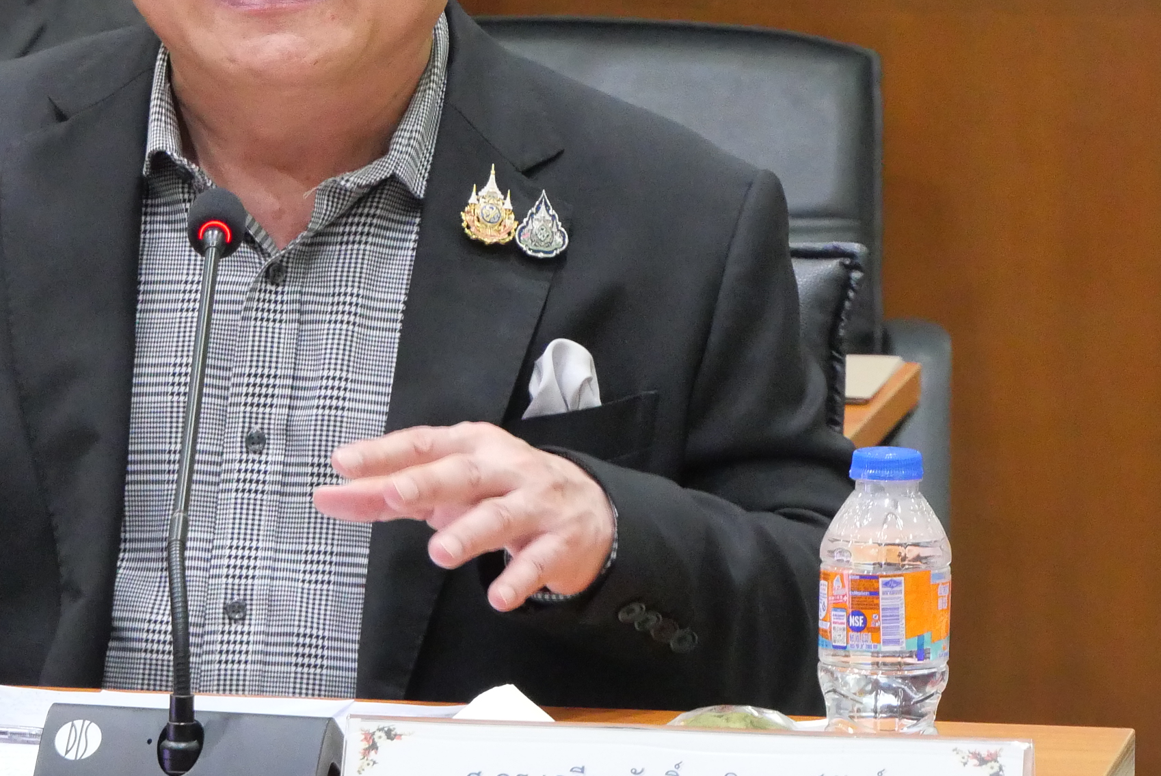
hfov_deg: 7.6
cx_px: 269
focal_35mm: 271
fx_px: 8746
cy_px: -58
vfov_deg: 5.1
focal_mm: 60
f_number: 5.6
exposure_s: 1/50
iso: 3200
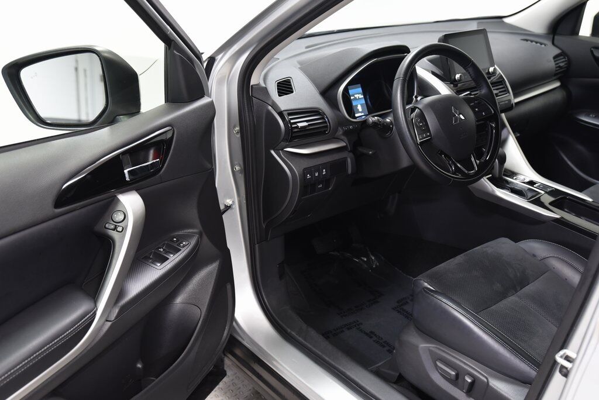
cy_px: 200
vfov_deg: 36.9
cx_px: 300
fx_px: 599
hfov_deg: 53.1
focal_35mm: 36
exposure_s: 1/20
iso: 1600
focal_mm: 36
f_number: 4.5
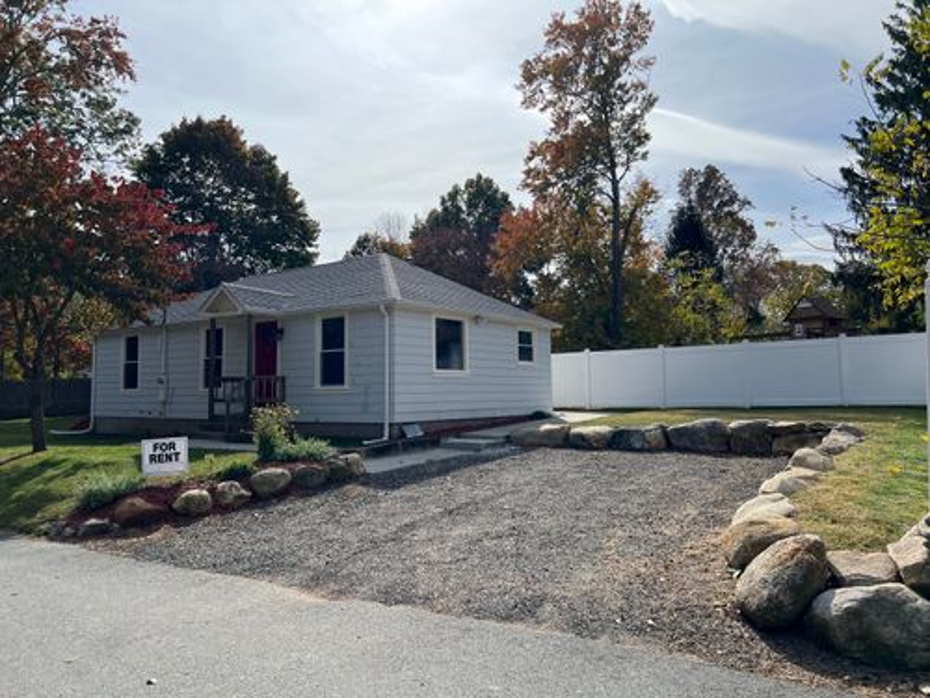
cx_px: 465
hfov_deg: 67.3
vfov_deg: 53.1
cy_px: 349
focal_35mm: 26
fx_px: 699
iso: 50
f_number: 1.5
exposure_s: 1/5587
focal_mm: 5.7
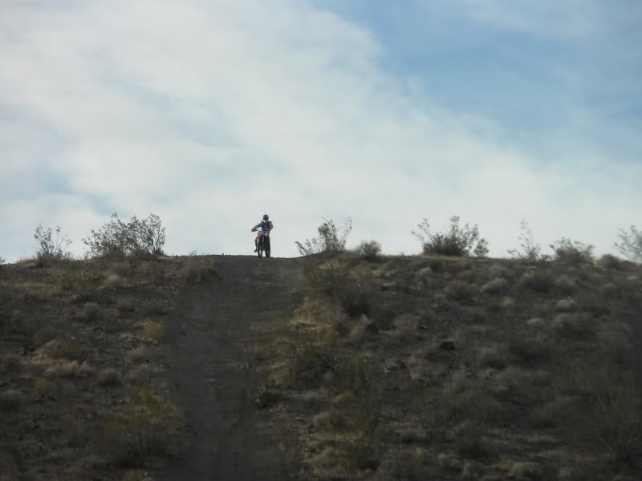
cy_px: 240
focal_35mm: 260
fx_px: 4822
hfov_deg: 7.6
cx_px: 321
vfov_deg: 5.7
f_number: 5.3
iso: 64
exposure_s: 1/422
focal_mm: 46.2
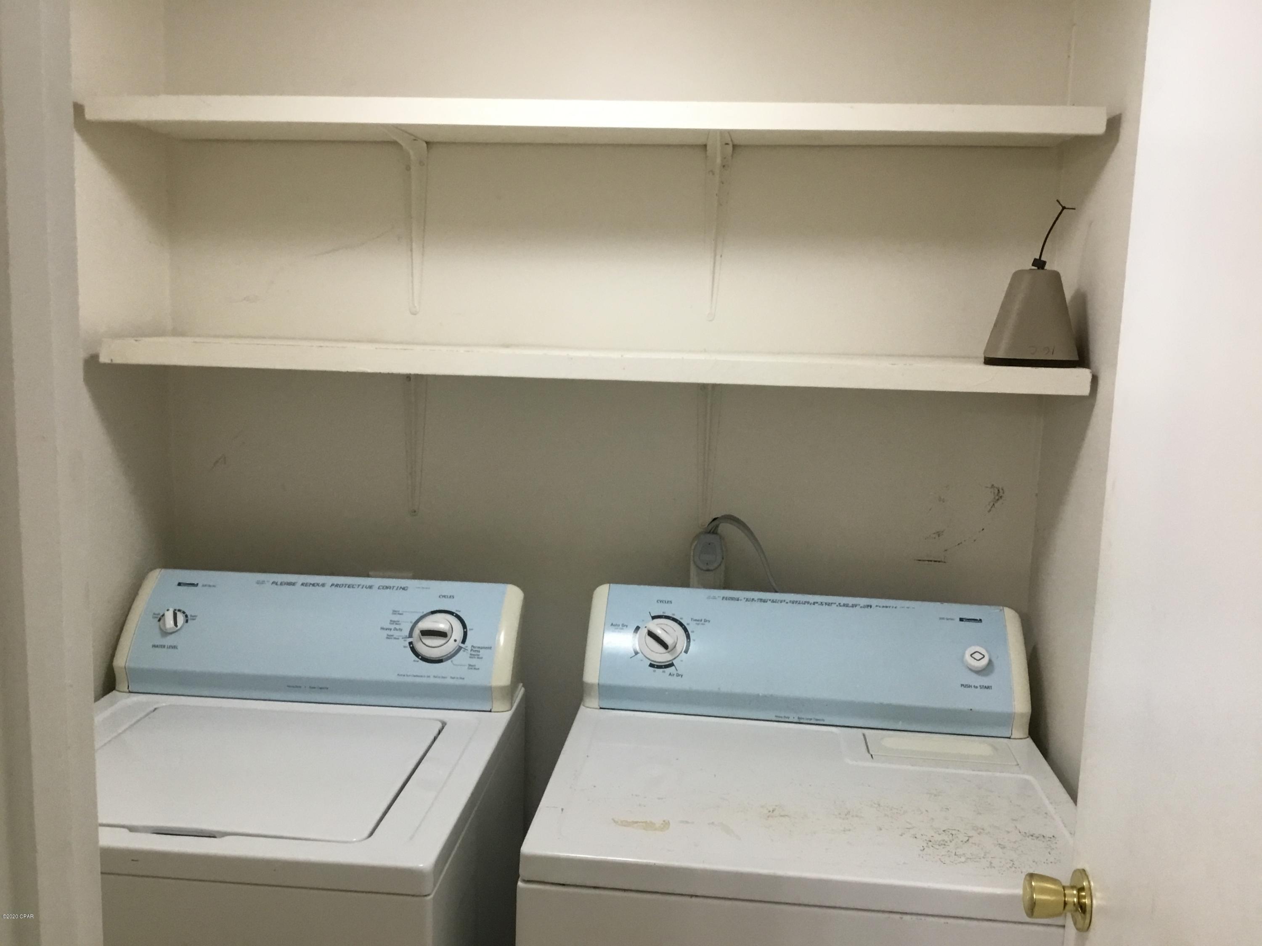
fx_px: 1130
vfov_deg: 45.4
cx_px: 631
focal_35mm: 31
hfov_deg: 58.4
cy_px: 473
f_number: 2.4
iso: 40
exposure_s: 1/30
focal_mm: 3.3
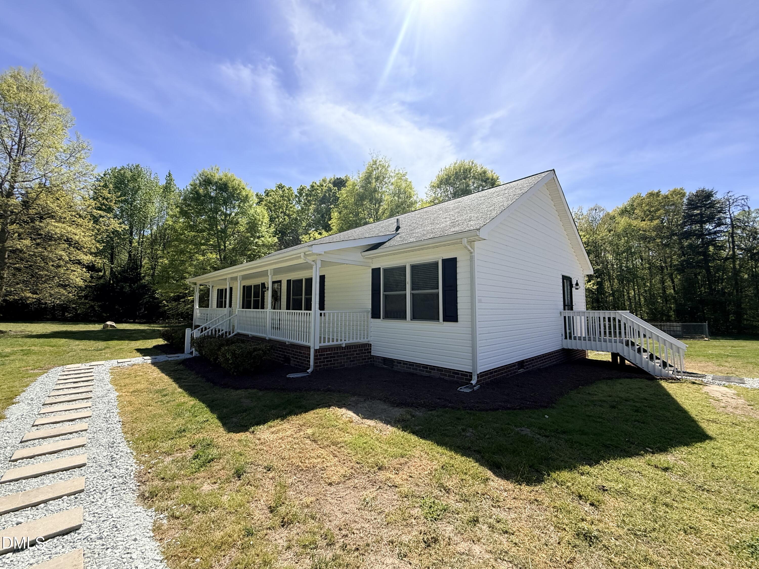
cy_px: 284
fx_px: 307
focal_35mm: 14
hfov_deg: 102.1
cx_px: 380
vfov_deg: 85.7
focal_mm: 2.22
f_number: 2.2
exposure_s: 1/1901
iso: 64
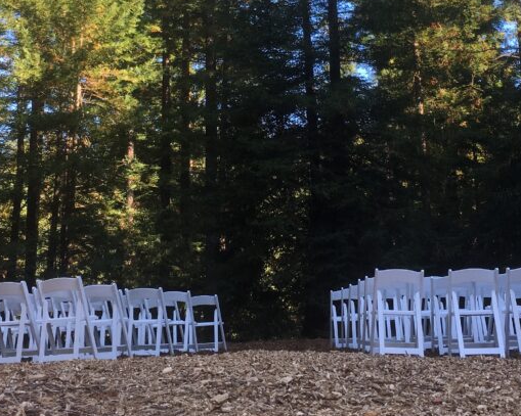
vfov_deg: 26.0
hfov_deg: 33.0
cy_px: 65
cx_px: 266
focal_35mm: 57
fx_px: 879
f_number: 2.2
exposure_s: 1/242
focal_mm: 4.15
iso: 25
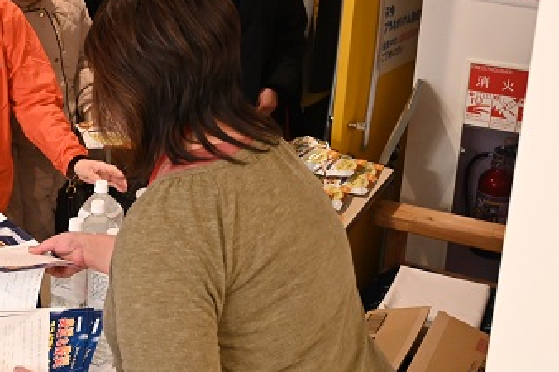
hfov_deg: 27.7
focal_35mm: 71
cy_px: 74
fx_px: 1102
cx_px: 83
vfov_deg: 19.0
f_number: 4
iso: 3600
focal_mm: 30
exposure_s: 1/60
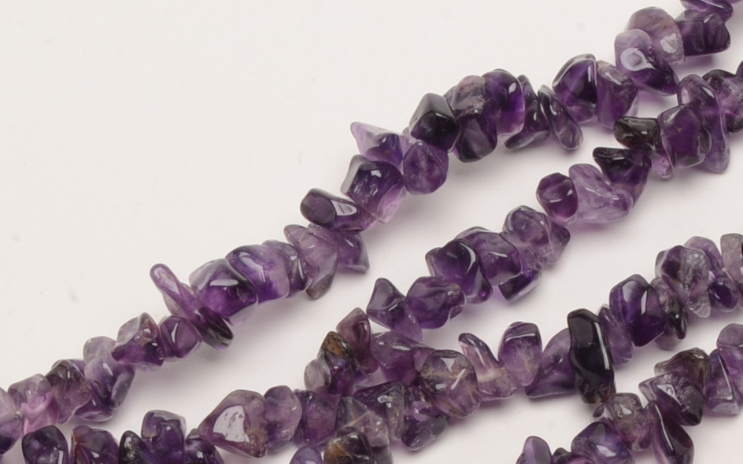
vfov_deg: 6.3
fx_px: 4192
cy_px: 615
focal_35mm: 207
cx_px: 556
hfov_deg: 10.1
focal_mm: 52
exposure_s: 1/160
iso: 100
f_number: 29
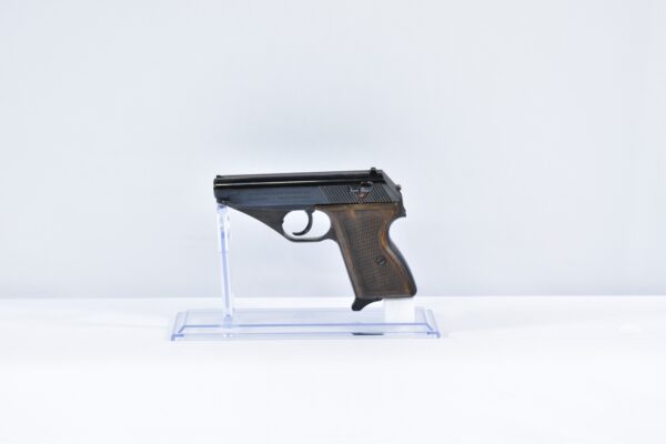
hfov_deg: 27.0
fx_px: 1387
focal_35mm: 75
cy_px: 222
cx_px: 333
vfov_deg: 18.2
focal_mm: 50
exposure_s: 1/20
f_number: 5.6
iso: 640
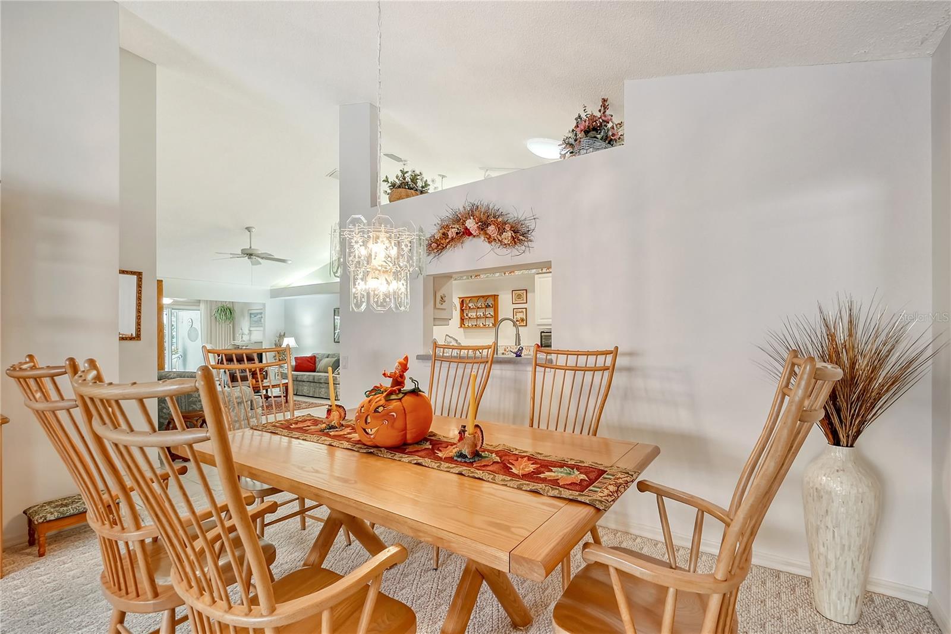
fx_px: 396
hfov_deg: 100.4
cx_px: 476
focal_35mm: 15
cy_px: 317
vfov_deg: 77.3
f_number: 10
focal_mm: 10
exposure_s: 1/20
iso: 800
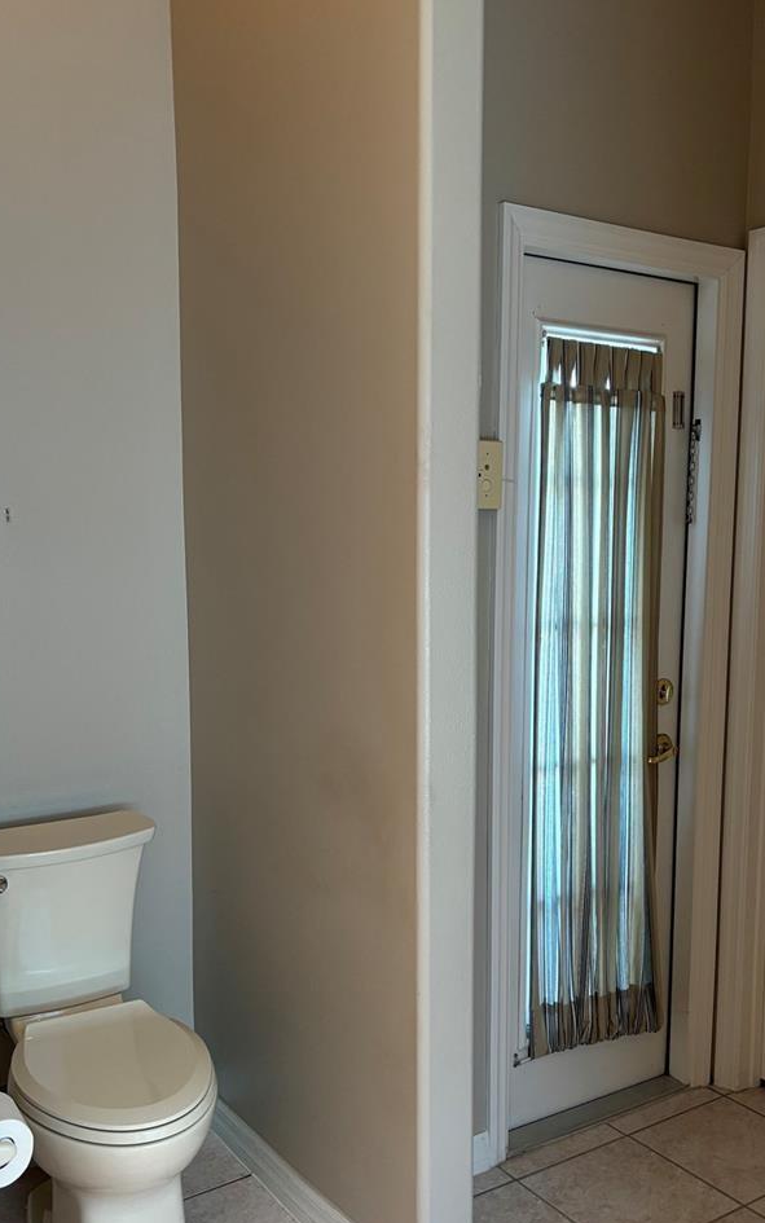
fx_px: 1167
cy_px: 670
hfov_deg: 36.3
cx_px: 405
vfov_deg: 55.2
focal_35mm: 35
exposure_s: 1/60
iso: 200
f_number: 1.6
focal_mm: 5.96
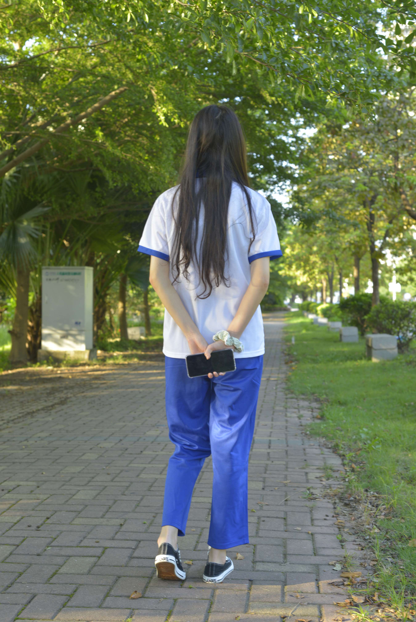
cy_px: 311
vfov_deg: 39.6
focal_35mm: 50
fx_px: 866
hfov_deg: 27.0
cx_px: 208
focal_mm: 50
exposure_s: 1/50
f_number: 5.6
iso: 250
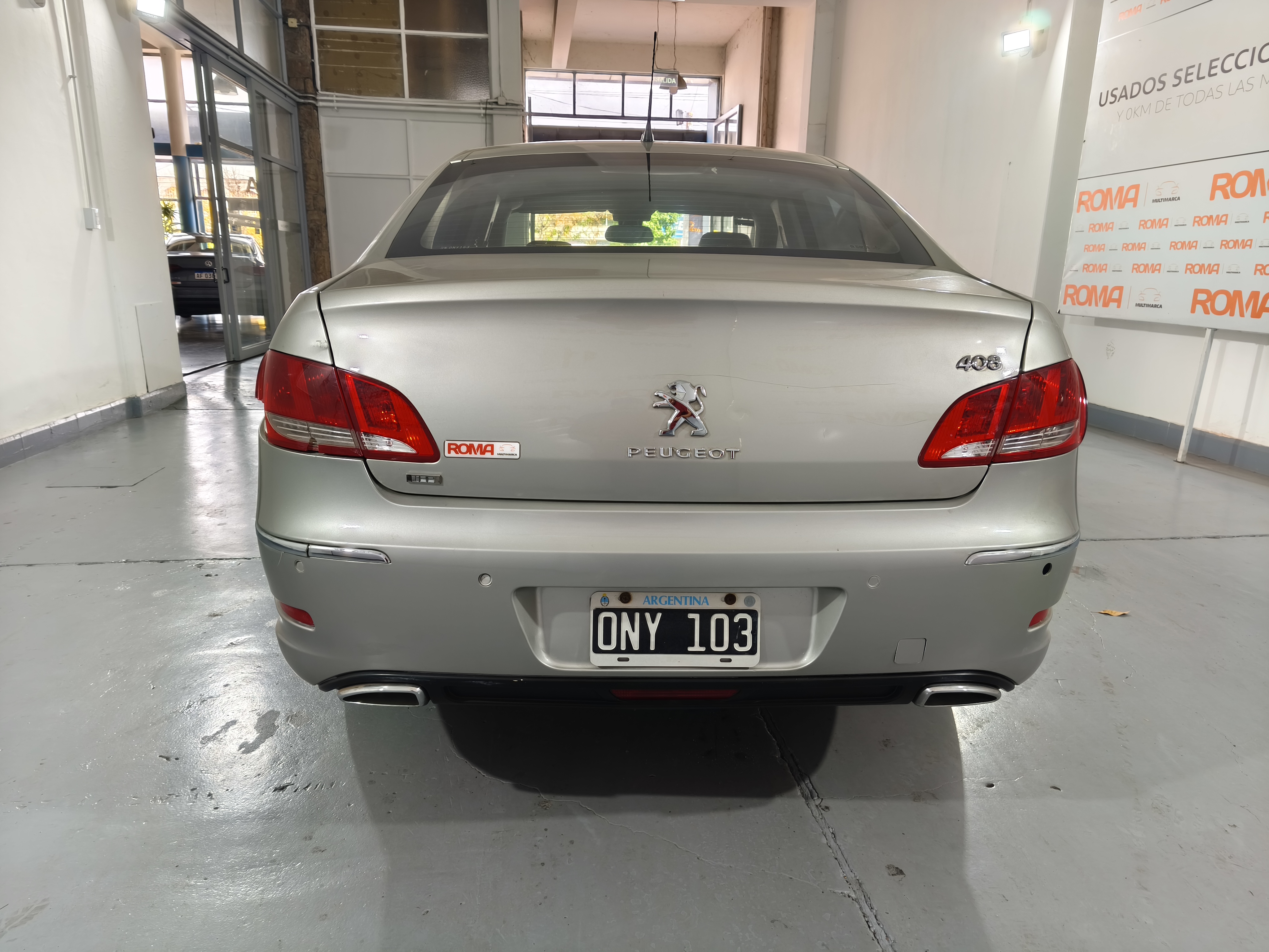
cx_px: 634
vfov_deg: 58.9
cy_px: 476
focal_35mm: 23
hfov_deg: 73.9
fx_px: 843
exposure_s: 1/50
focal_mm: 5.35
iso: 160
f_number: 1.7
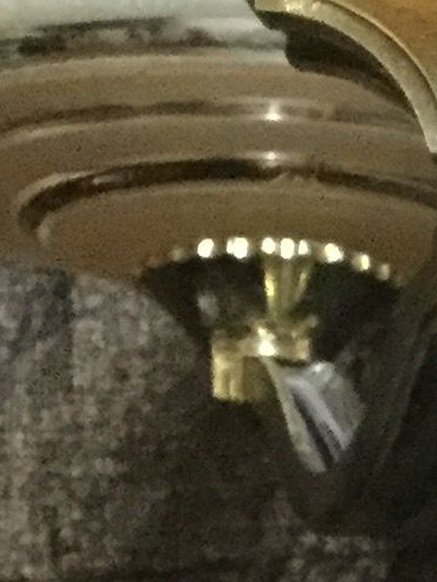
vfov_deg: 9.5
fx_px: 3483
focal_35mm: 207
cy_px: 522
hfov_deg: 6.8
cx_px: 1063
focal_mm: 3.3
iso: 320
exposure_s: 1/17
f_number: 2.4
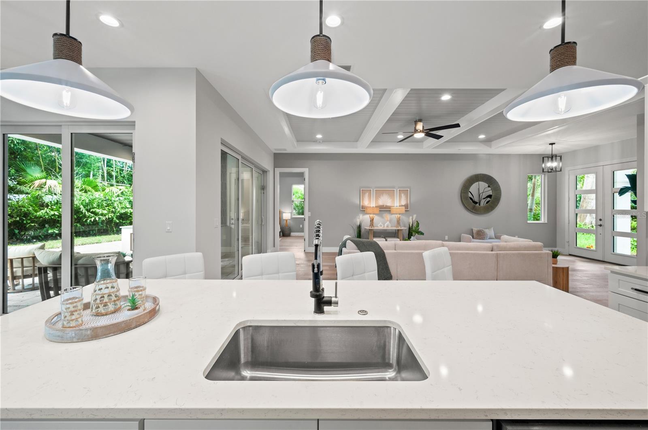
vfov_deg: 81.1
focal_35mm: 14
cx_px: 324
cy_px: 215
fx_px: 252
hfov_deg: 104.3
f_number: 10
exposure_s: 1/15
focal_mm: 14
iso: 800
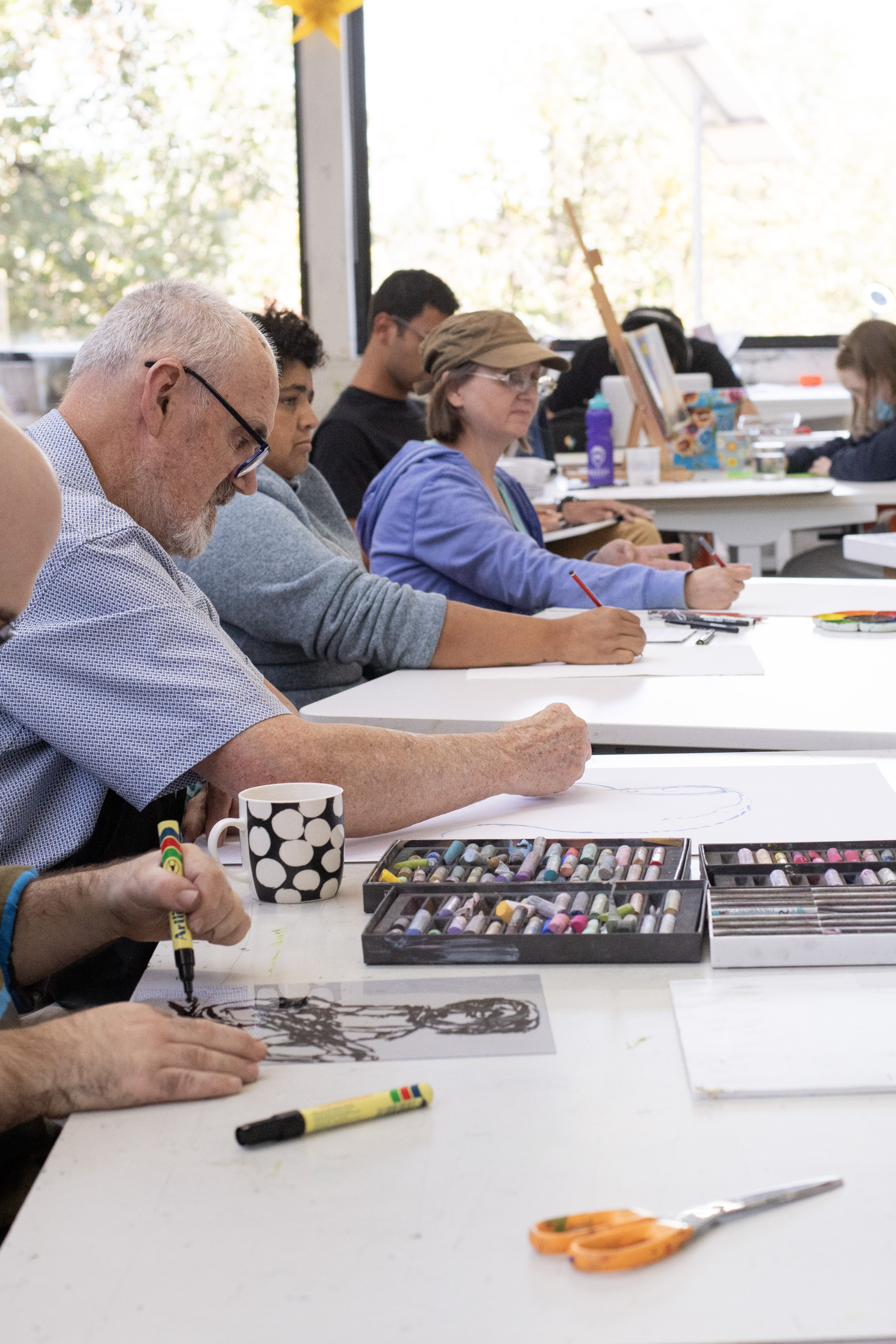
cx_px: 560
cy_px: 666
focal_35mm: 76
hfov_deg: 17.9
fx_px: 2837
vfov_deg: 26.7
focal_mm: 50
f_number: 5.6
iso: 800
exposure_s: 1/400
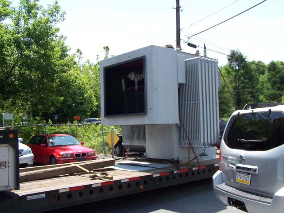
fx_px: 312
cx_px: 142
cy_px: 106
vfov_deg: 37.7
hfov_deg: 49.0
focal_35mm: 38
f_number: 4
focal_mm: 6.3
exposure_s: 1/350
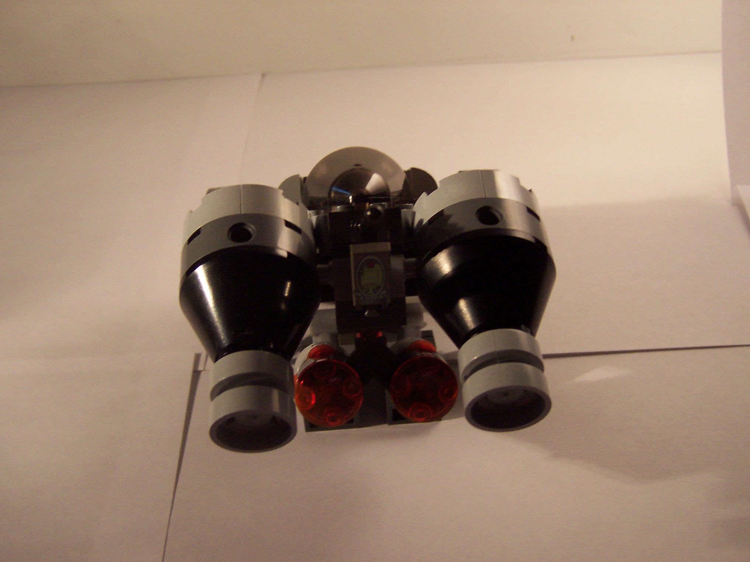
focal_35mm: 36
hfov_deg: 51.4
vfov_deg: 39.7
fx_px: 780
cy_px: 281
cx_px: 375
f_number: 2.8
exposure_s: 1/30
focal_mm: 5.6
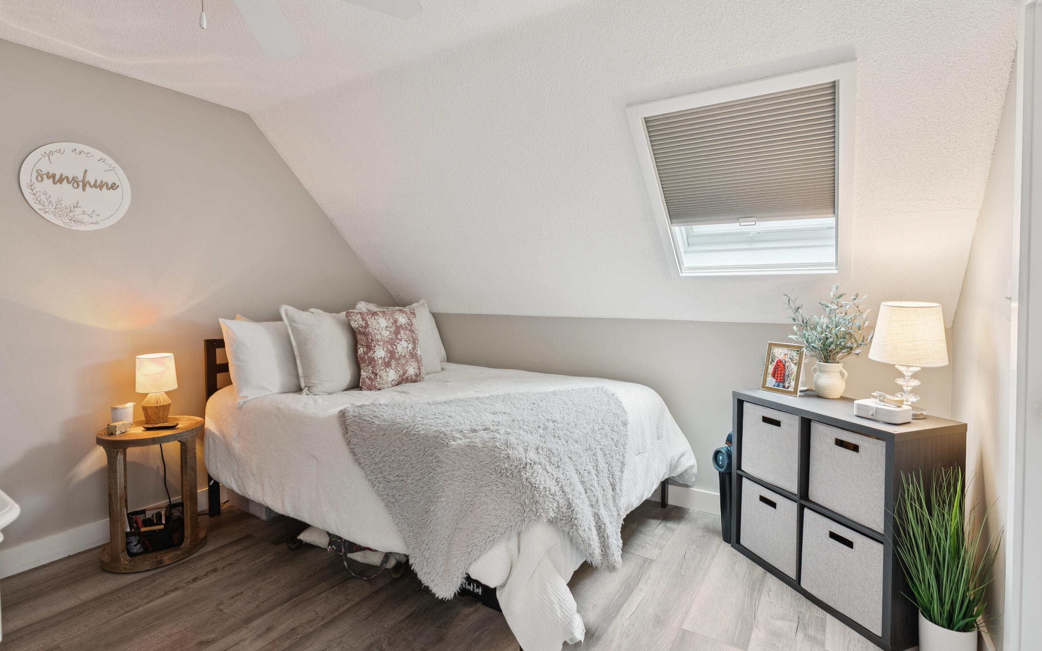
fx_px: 483
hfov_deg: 94.4
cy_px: 308
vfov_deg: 67.9
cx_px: 529
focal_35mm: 17
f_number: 7.1
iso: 320
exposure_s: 1/6
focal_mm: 16
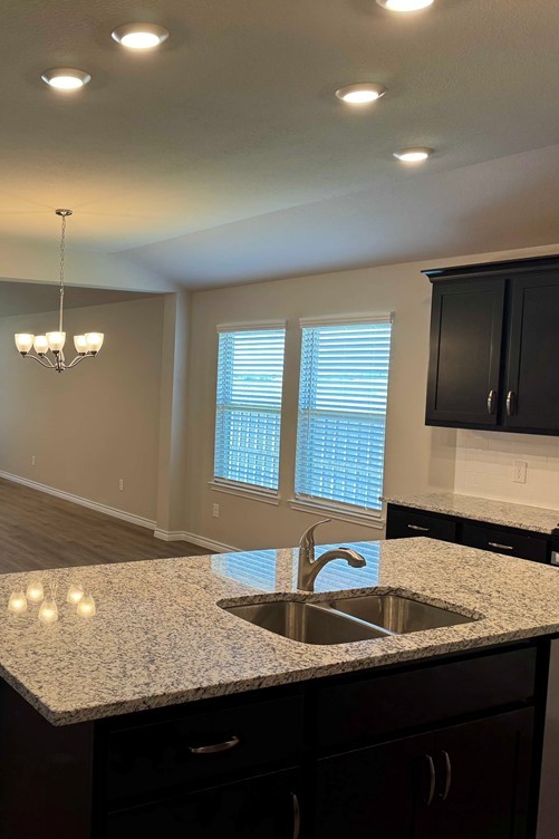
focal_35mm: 34
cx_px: 73
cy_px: 421
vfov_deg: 55.8
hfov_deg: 36.8
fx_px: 792
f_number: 1.78
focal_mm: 6.86
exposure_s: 1/120
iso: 125
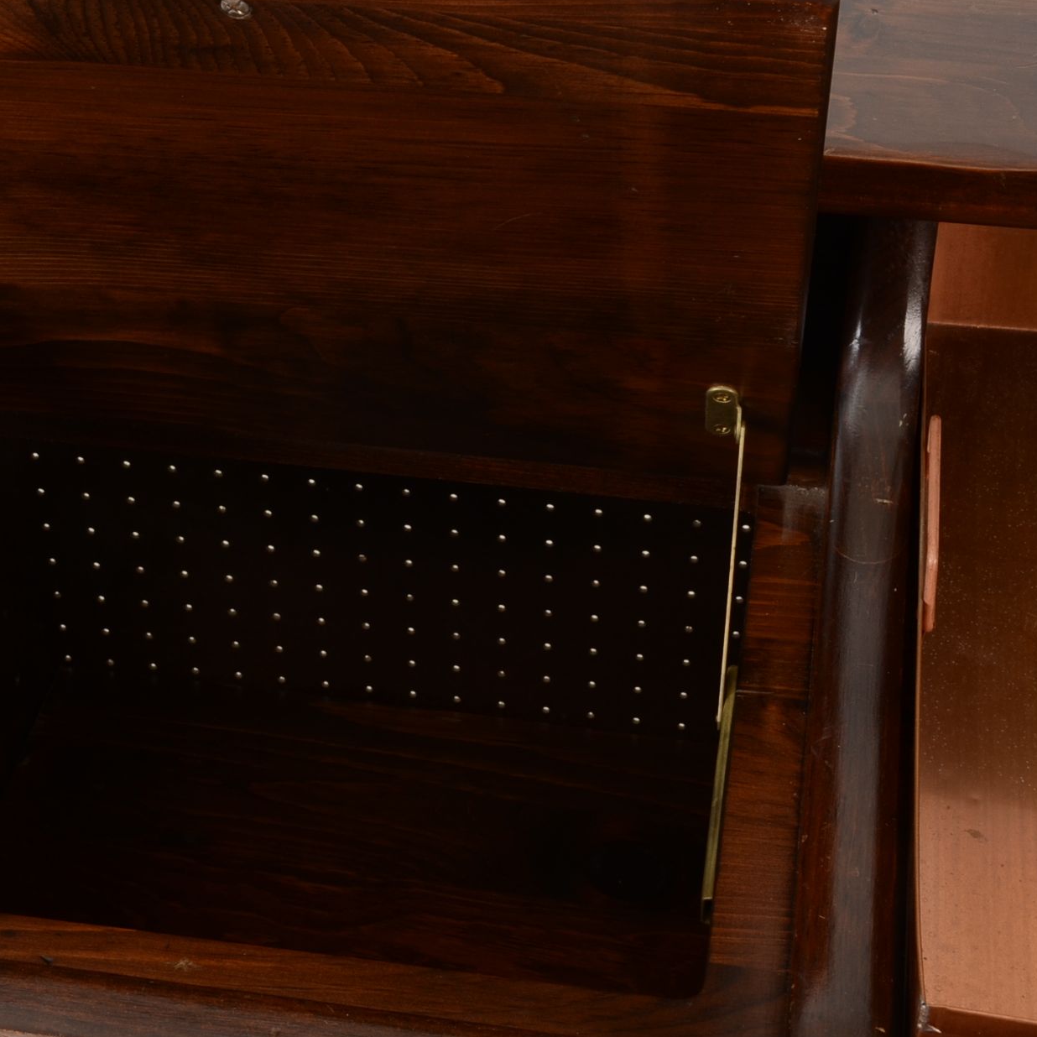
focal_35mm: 71
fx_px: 2406
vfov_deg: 24.3
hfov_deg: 24.3
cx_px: 402
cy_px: 465
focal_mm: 28
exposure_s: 1/125
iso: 200
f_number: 11
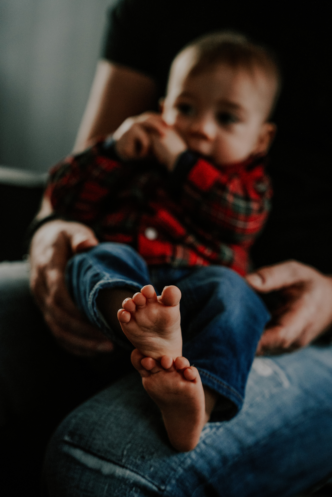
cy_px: 248
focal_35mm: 70
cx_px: 166
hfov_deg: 19.5
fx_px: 968
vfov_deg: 28.8
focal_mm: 70
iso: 4000
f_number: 3.2
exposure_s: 1/250
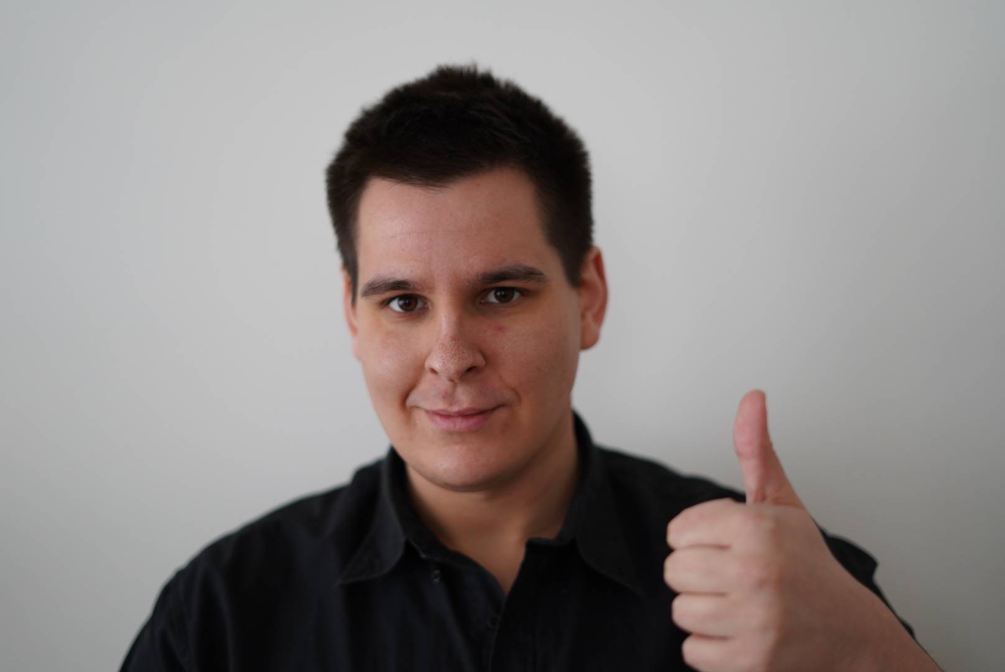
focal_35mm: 50
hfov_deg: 39.6
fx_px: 1397
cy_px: 336
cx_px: 502
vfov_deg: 27.0
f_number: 2
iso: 1000
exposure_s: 1/50
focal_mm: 50
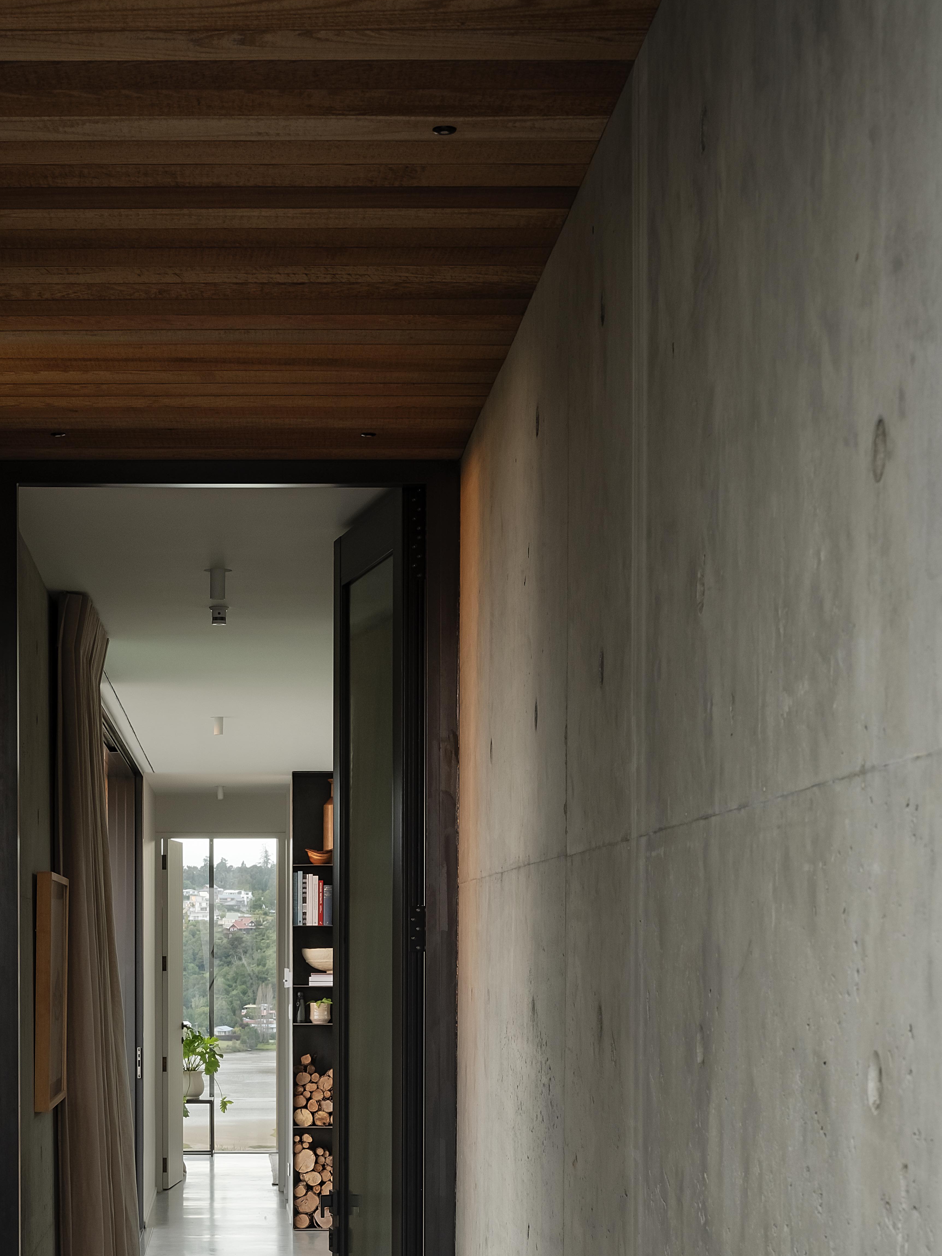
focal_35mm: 79
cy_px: 1102
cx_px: 203
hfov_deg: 18.5
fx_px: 2866
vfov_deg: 24.1
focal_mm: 55.2
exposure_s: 1/1.25
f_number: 16
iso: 400
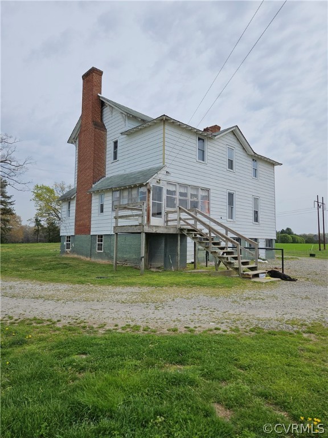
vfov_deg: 73.9
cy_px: 219
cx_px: 164
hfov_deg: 58.9
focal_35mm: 23
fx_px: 291
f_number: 1.8
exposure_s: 1/3255
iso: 25
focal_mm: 5.4
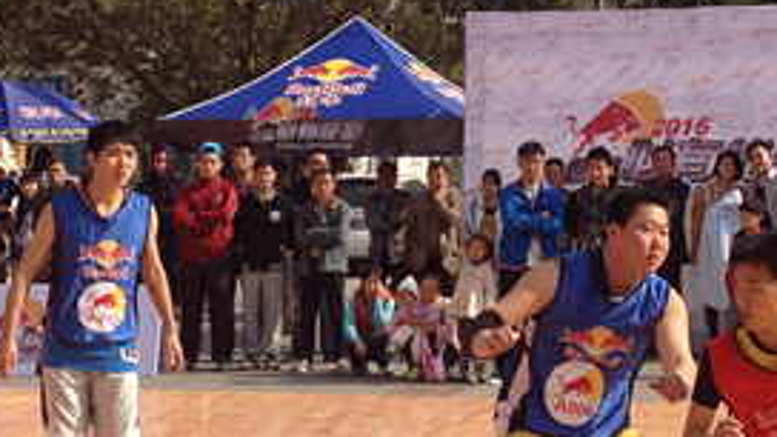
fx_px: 2308
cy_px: 223
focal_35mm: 112
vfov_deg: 10.8
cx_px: 508
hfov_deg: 19.1
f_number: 2.4
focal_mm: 4.28
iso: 50
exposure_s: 1/1534
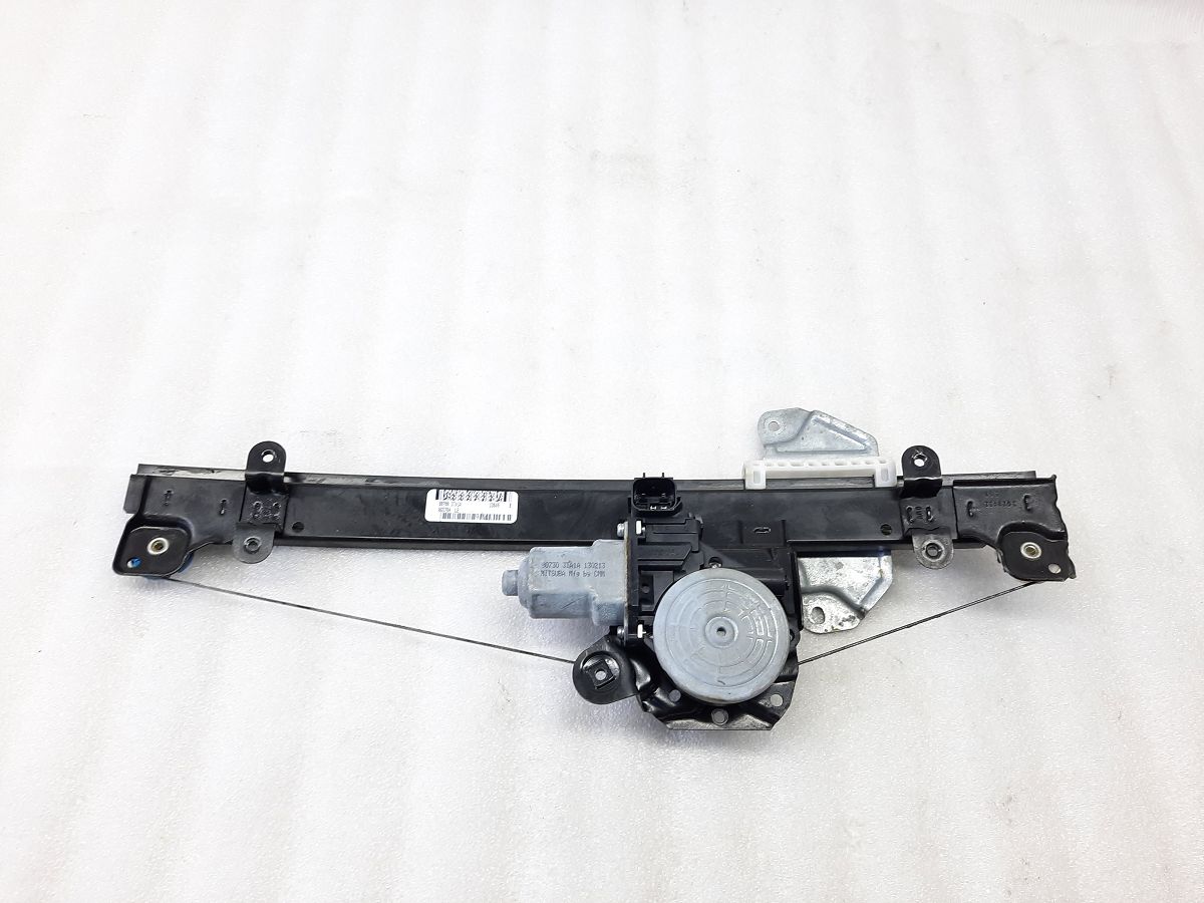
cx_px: 602
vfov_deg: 54.9
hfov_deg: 69.4
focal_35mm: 25
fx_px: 870
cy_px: 452
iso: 80
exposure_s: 1/50
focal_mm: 4.6
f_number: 2
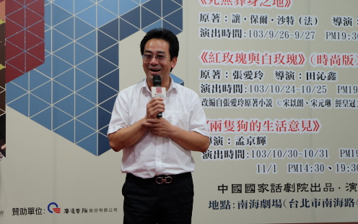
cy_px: 104
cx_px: 178
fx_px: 751
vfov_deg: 16.9
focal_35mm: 77
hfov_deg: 26.8
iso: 1250
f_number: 5.6
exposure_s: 1/30
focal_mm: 50
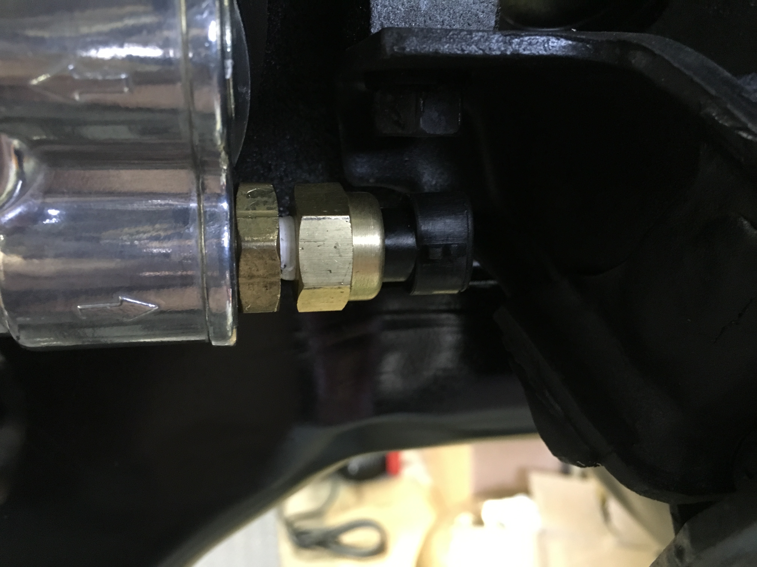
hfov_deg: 61.7
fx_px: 634
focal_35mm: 29
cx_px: 378
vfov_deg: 48.2
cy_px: 284
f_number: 2.2
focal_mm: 4.15
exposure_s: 1/15
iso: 400
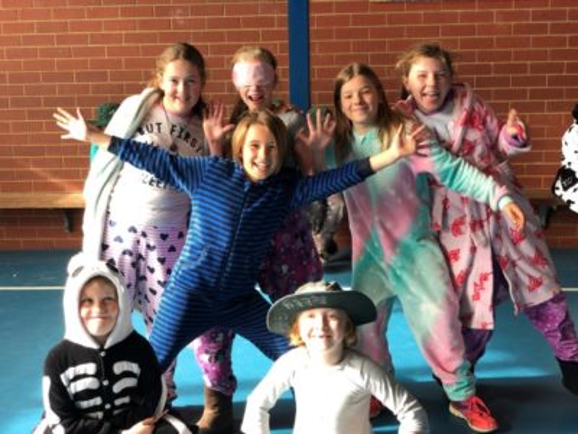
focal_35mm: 52
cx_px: 289
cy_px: 217
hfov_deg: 36.8
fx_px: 868
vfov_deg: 28.0
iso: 32
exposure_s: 1/50
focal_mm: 6
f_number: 2.4
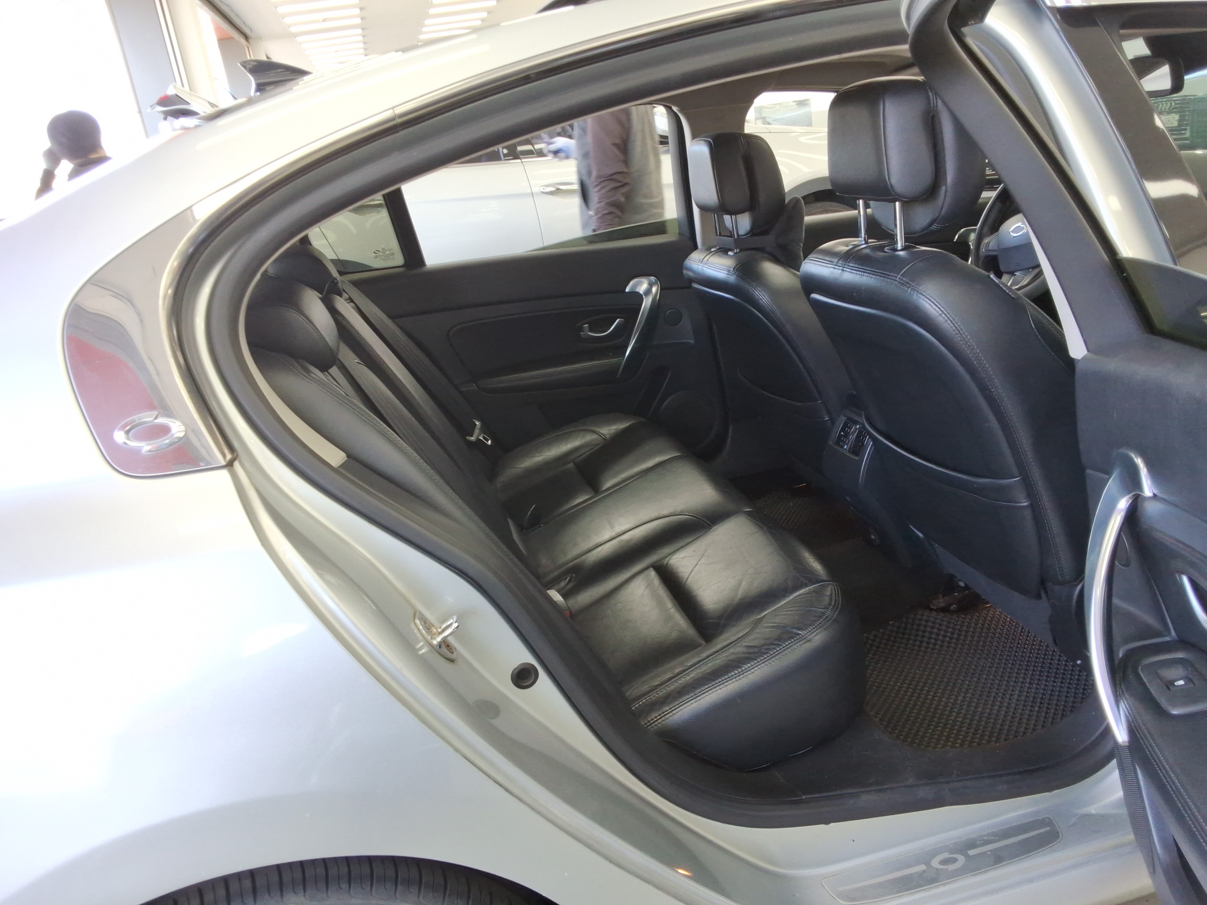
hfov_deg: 63.4
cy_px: 452
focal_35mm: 28
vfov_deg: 49.7
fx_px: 976
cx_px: 604
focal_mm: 2.91
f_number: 1.9
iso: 32
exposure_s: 1/60
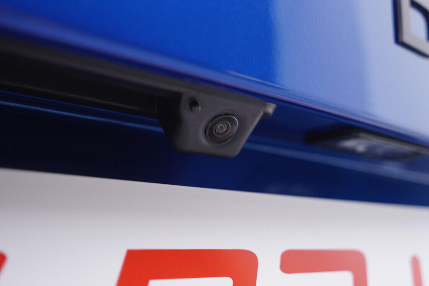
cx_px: 214
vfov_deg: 36.9
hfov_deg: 53.1
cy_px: 143
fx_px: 429
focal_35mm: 36
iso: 160
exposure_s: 1/40
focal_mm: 24
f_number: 2.8
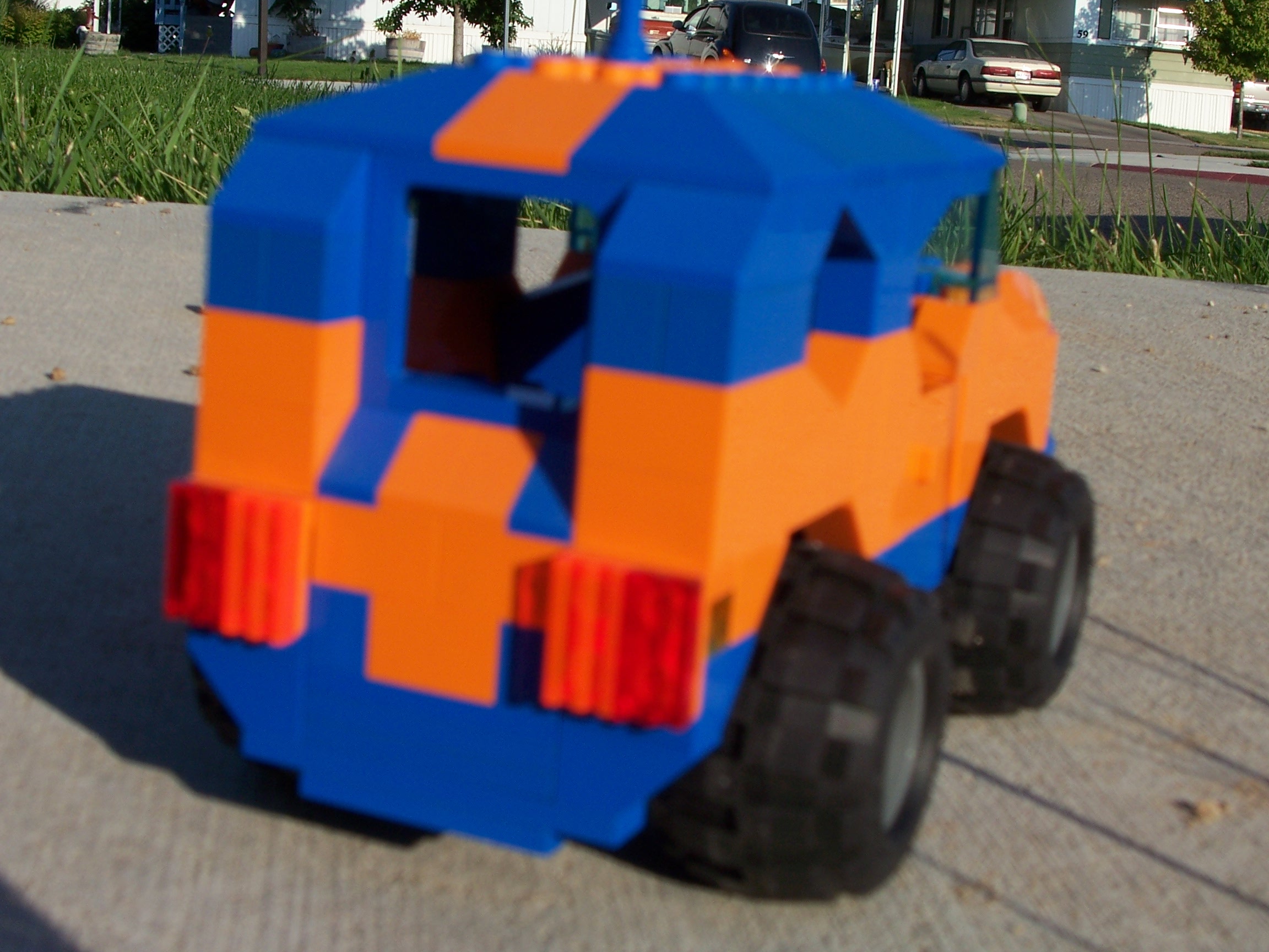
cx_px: 634
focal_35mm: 60
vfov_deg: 24.4
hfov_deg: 32.2
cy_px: 476
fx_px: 2200
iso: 80
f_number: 5.6
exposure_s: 1/500
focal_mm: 10.3
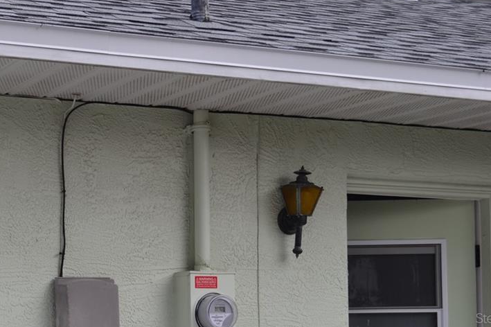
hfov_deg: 22.1
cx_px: -17
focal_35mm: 88
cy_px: 318
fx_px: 1200
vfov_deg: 15.3
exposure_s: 1/125
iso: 100
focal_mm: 26
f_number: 5.6
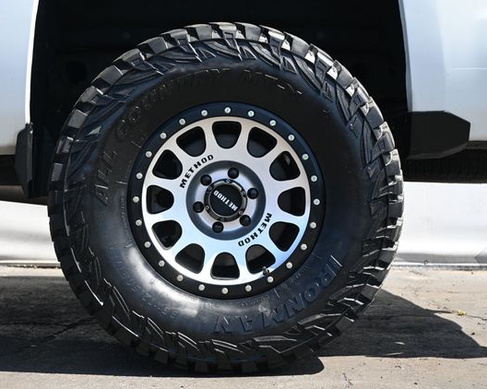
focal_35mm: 58
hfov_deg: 32.5
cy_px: 194
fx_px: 836
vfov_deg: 26.2
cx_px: 223
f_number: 5
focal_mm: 34
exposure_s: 1/250
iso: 220
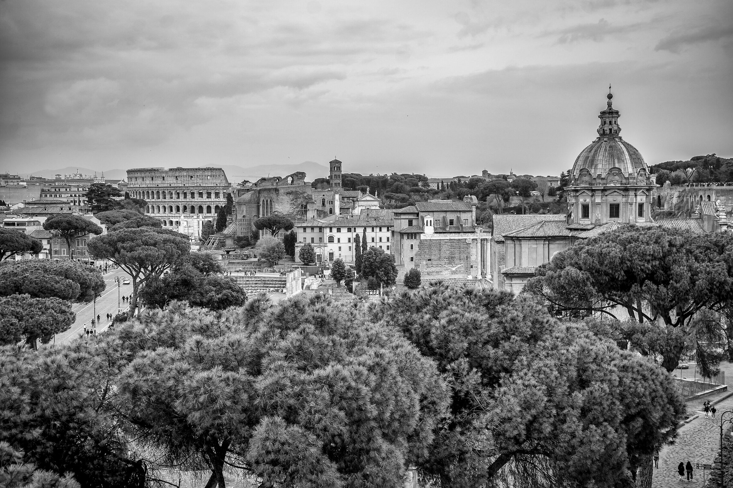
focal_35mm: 46
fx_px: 937
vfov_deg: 29.2
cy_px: 244
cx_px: 366
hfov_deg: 42.7
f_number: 4.5
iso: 100
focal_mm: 46
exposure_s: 1/160
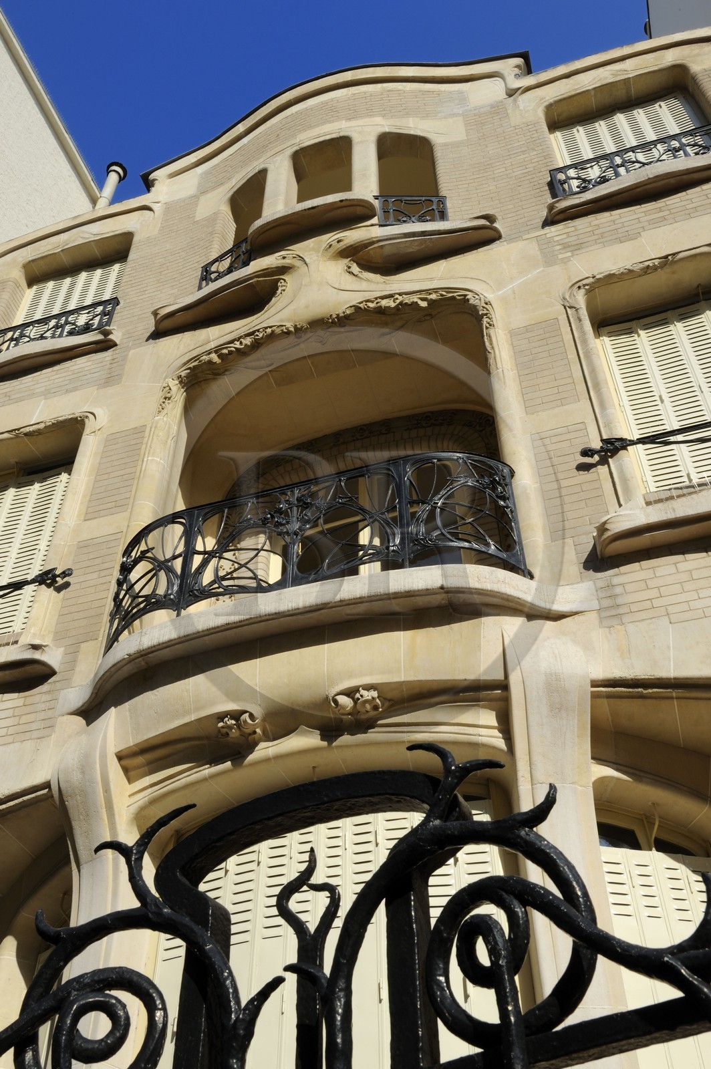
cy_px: 534
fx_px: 950
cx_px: 356
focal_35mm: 32
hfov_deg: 41.0
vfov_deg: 58.8
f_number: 22
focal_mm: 32
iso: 200
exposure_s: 1/60
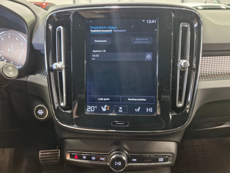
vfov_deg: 58.9
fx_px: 153
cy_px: 86
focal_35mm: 23
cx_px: 115
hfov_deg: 73.9
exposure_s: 1/25
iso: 640
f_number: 1.8
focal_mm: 5.54
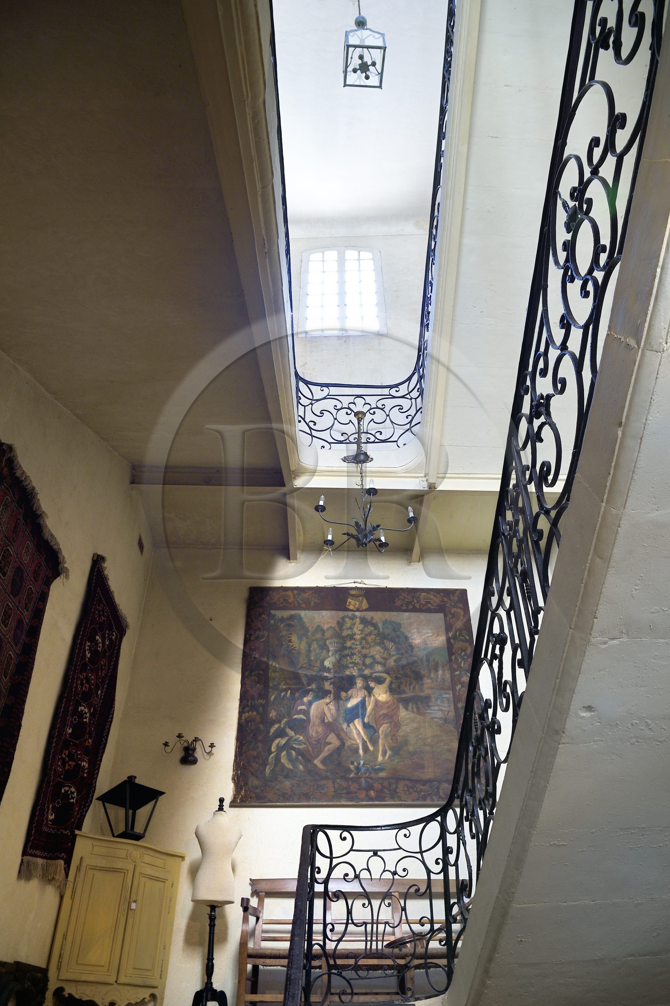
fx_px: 671
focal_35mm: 24
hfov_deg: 53.1
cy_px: 503
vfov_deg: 73.8
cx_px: 335
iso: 800
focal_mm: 24
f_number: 7.1
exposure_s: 1/20
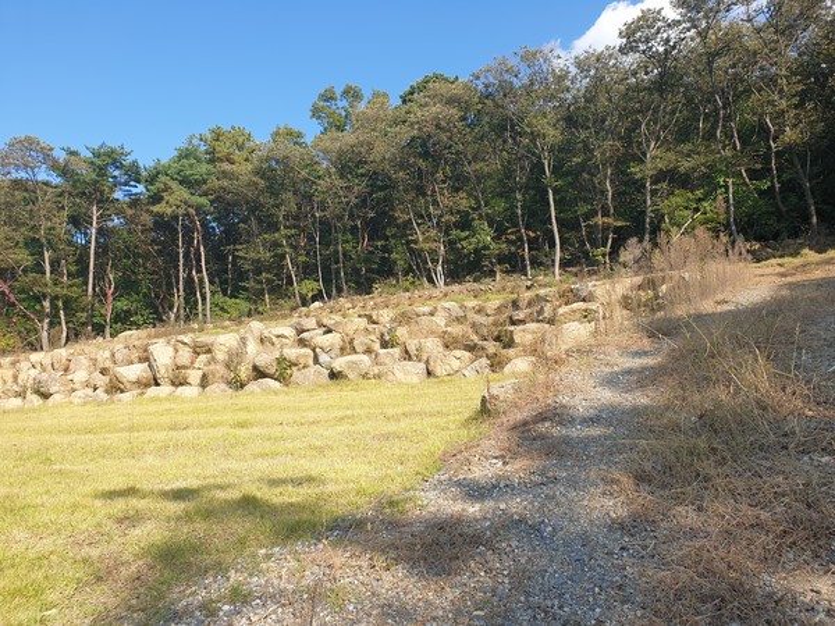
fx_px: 627
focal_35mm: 26
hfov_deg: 67.3
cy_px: 313
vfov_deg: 53.1
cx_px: 418
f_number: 2.4
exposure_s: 1/752
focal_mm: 4.3
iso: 50
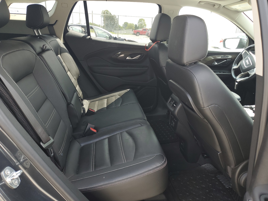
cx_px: 134
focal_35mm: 26
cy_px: 100
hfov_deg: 67.3
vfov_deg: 53.1
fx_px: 201
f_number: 1.5
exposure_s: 1/217
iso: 50
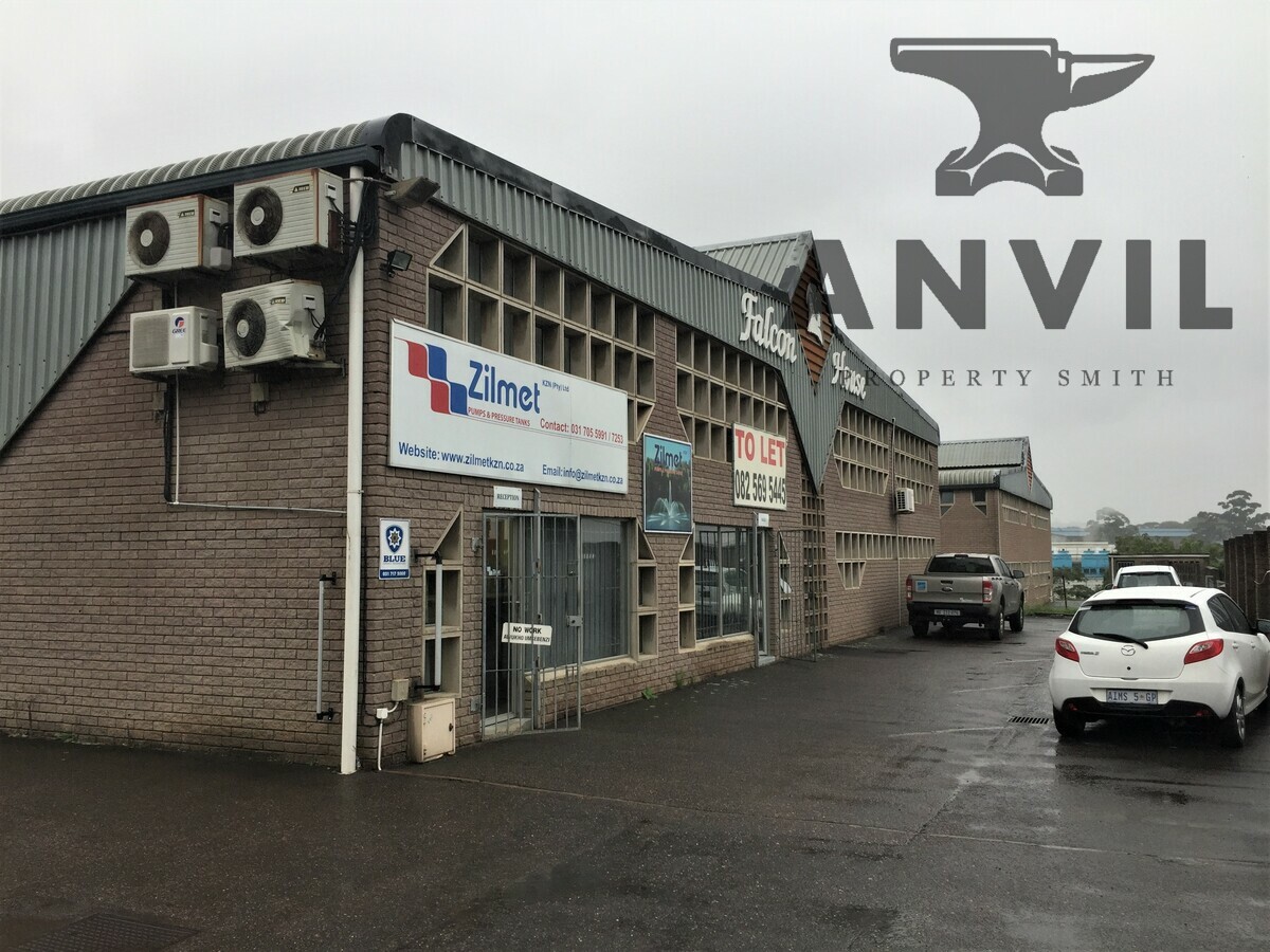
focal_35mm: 29
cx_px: 635
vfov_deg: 48.2
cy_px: 476
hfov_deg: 61.7
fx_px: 1064
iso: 32
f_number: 2.2
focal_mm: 4.15
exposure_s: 1/226
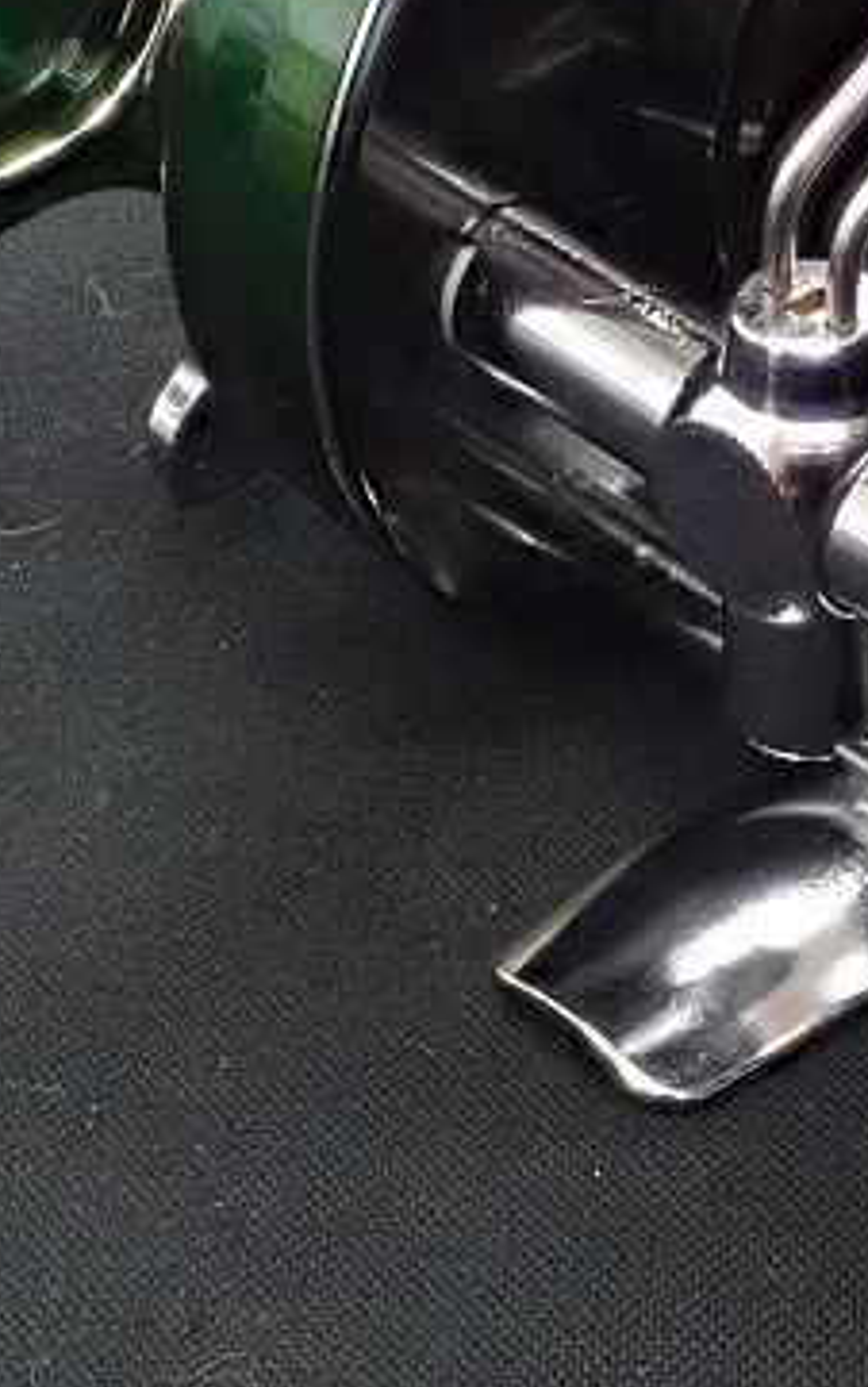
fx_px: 3554
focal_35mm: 94
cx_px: 615
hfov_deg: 13.9
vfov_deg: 21.9
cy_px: 361
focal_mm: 7.34
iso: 1600
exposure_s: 1/25
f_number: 4
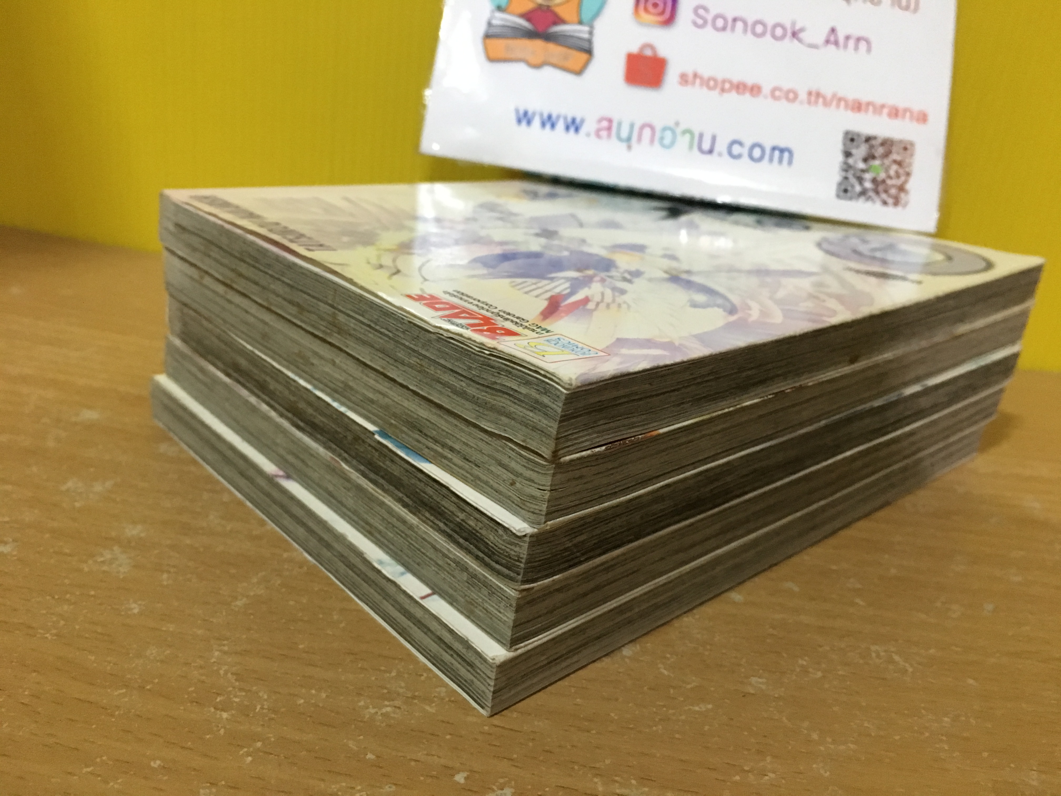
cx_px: 530
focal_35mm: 29
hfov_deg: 61.7
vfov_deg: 48.2
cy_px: 398
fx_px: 889
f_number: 2.2
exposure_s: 1/17
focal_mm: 4.15
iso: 250
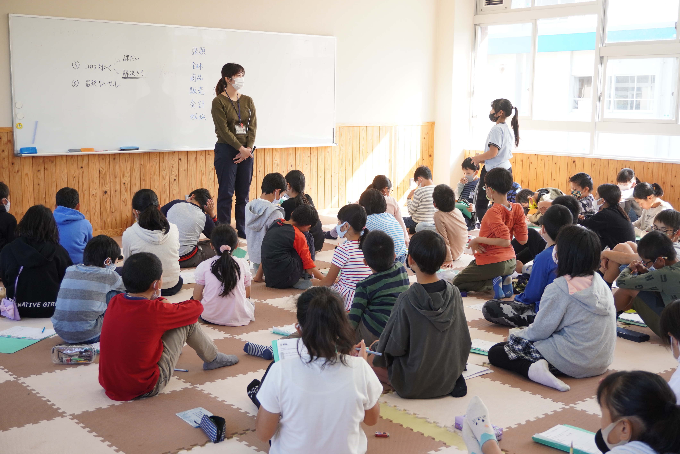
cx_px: 340
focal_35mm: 44
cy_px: 227
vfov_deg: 30.9
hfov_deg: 44.9
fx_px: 822
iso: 500
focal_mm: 29
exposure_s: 1/160
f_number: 4.5
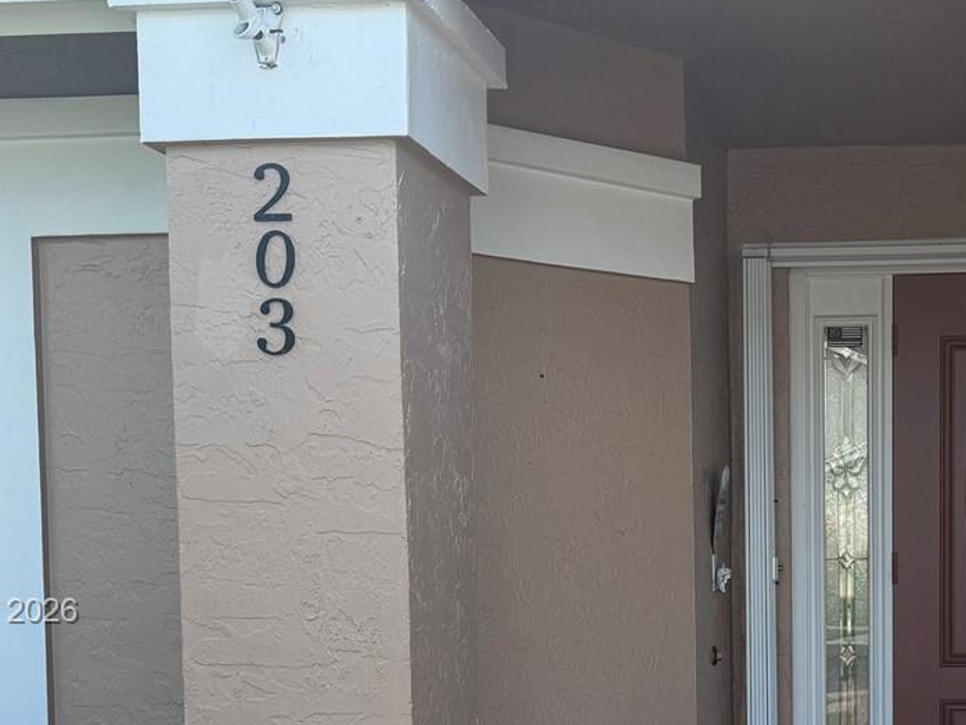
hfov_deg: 34.0
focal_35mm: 55
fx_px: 1535
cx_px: 754
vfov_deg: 25.9
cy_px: 613
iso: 80
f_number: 1.78
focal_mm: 6.76
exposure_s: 1/1493
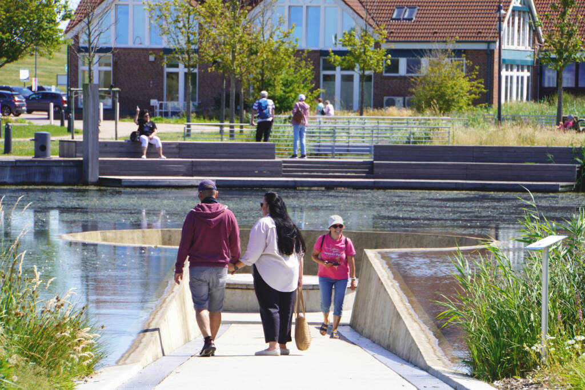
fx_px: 2896
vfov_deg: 7.7
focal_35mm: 178
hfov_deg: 11.5
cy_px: 195
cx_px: 292
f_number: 7.1
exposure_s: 1/200
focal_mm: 118.8
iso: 100
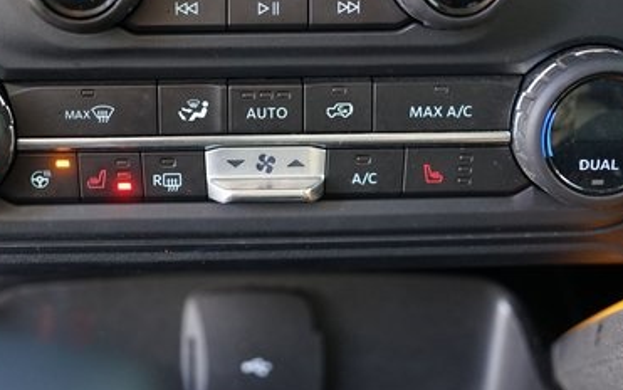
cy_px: 112
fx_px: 985
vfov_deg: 22.2
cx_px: 245
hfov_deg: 35.0
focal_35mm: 58
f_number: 3.2
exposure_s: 1/60
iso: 1600
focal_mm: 33
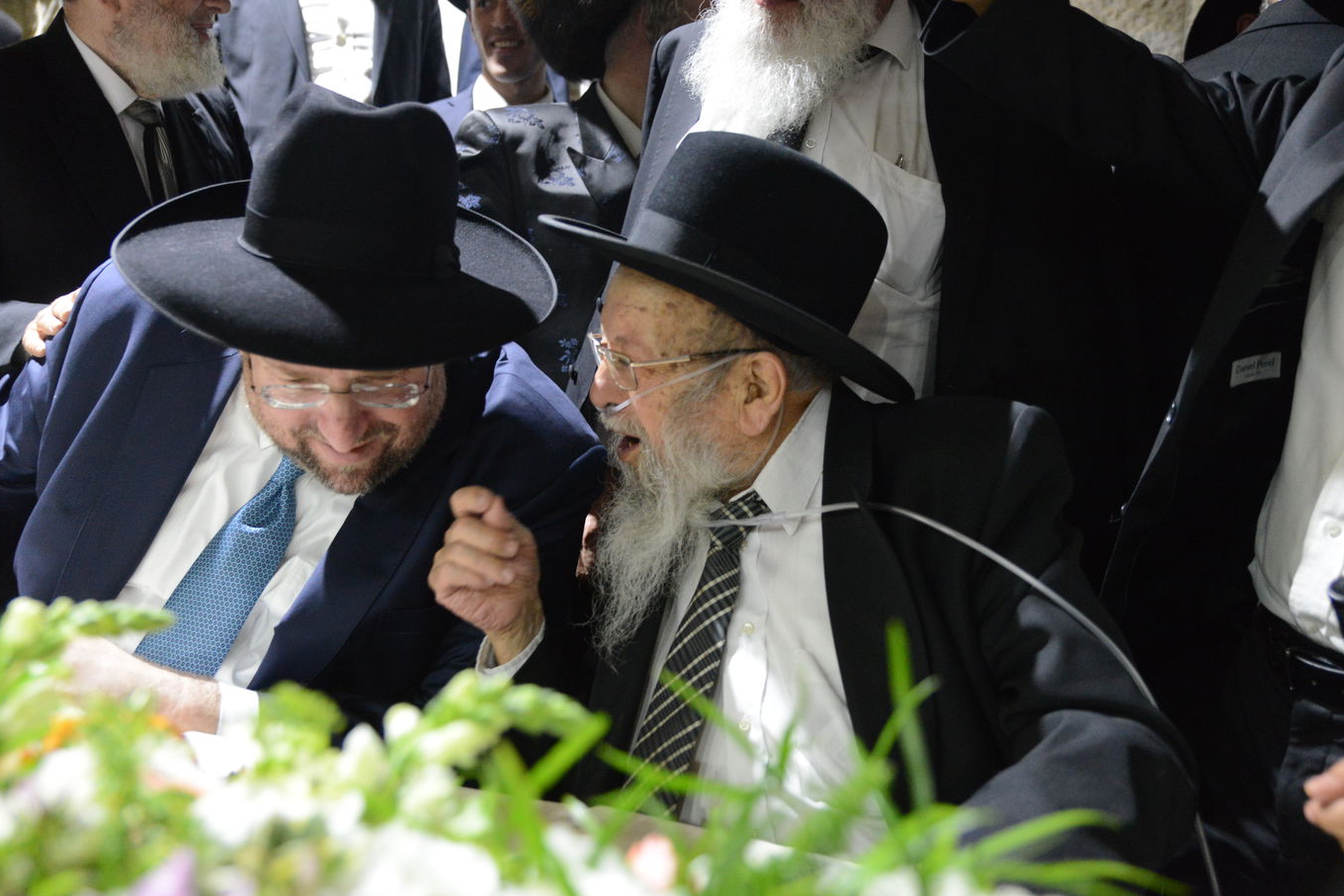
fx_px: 1307
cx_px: 685
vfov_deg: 37.9
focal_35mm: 35
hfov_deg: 54.4
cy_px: 436
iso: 5000
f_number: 3.2
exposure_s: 1/125
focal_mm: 34
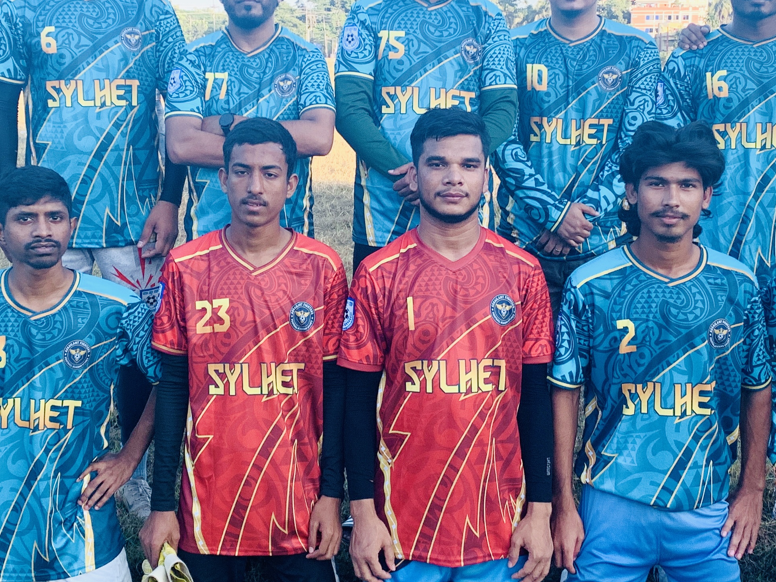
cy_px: 235
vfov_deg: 27.0
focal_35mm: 54
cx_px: 373
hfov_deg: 35.5
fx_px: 1211
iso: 25
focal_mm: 4.25
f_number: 1.8
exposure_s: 1/639
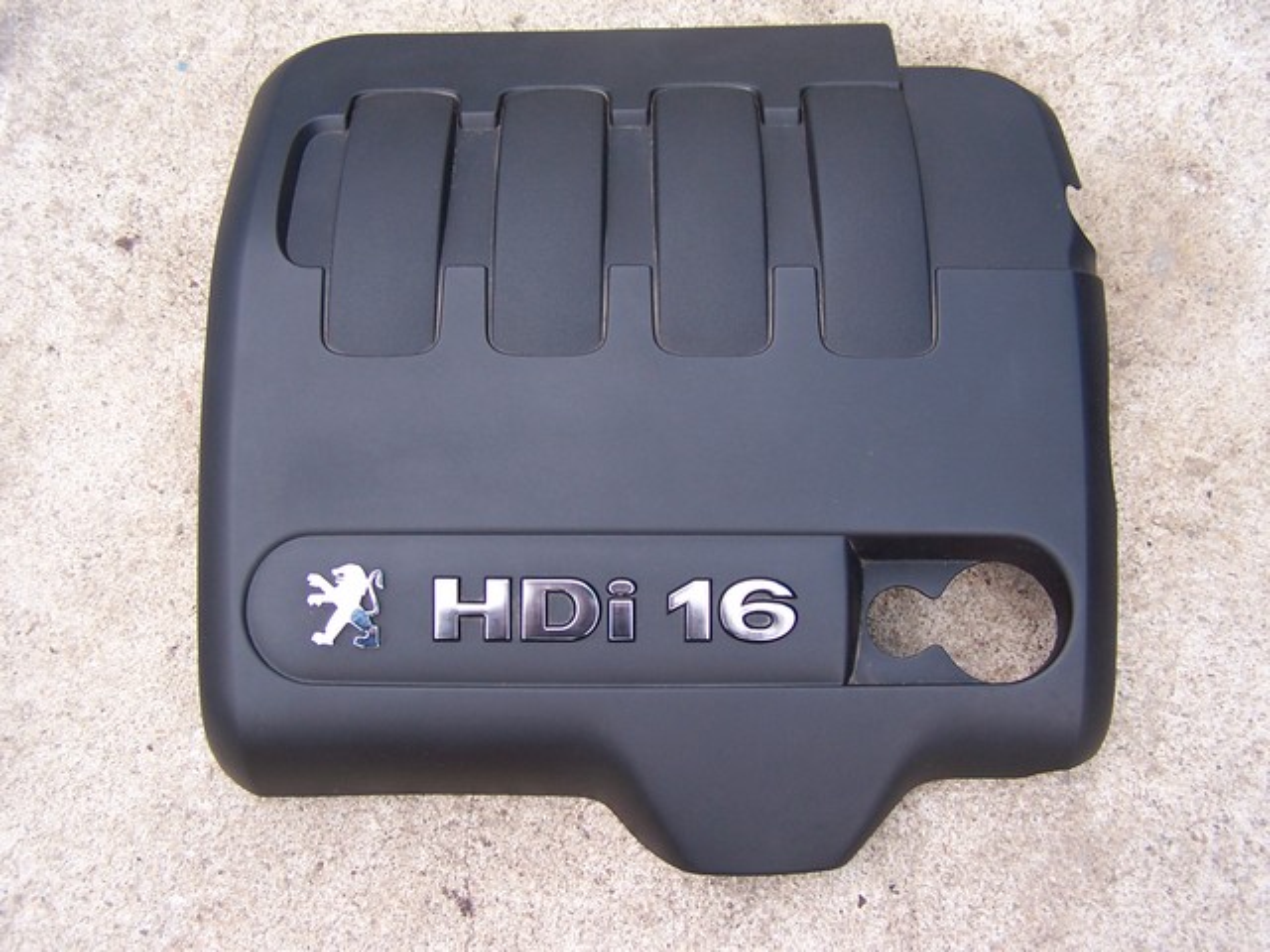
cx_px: 635
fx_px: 1394
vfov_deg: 37.7
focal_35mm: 38
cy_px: 476
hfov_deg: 49.0
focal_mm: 6.3
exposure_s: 1/90
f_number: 2.8
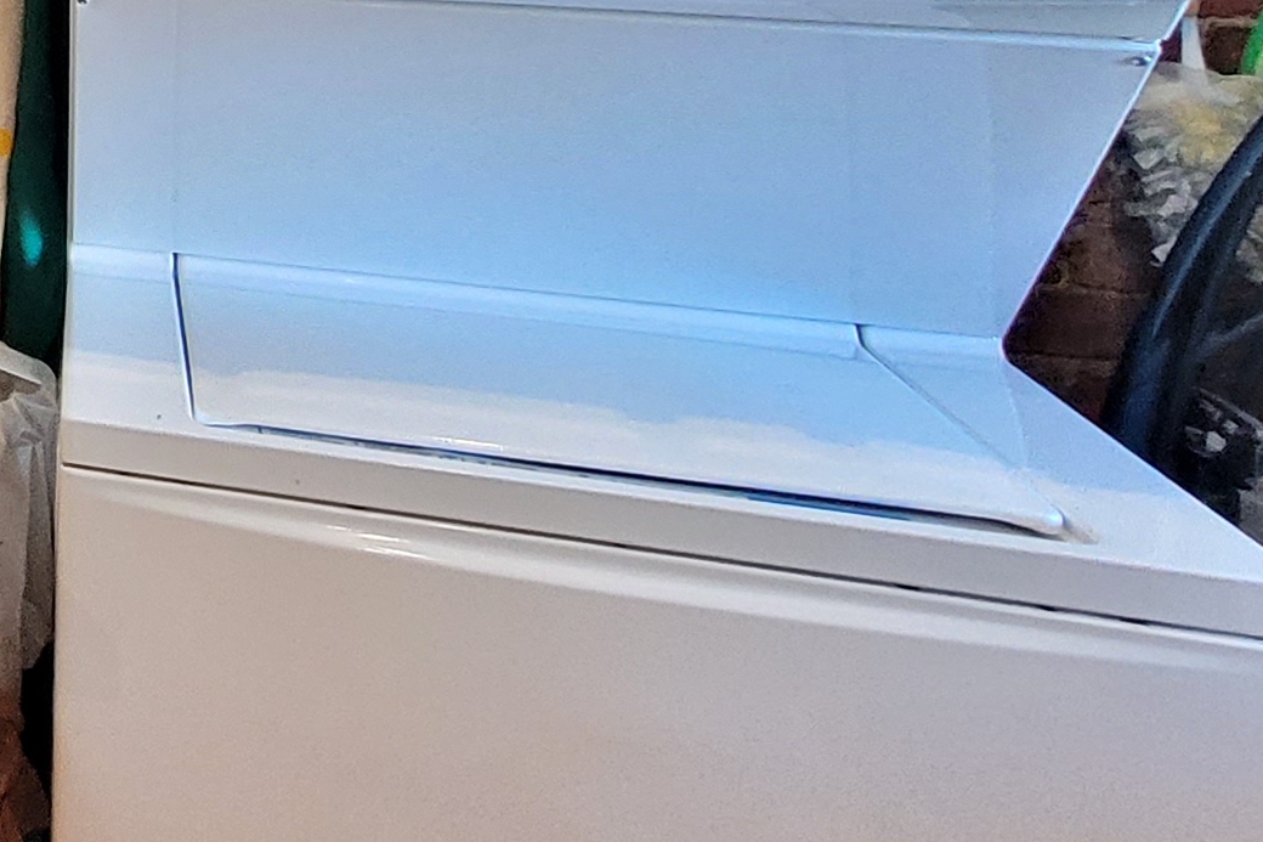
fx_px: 1824
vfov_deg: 23.5
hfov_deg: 25.6
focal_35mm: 52
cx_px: -743
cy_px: -203
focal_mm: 1.74
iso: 400
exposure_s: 1/59
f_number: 2.2
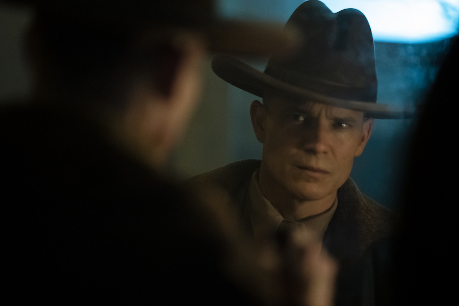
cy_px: 153
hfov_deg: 10.3
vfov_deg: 6.9
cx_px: 230
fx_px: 2550
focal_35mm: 200
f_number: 3.2
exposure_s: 1/200
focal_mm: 200
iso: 12800
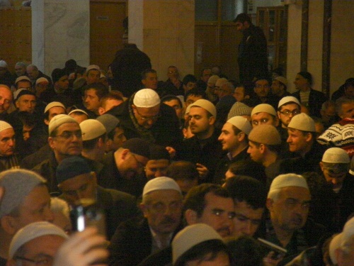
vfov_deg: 7.8
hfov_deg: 10.4
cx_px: 177
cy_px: 133
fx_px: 1943
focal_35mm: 190
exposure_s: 1/60
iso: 800
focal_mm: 34
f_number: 3.7
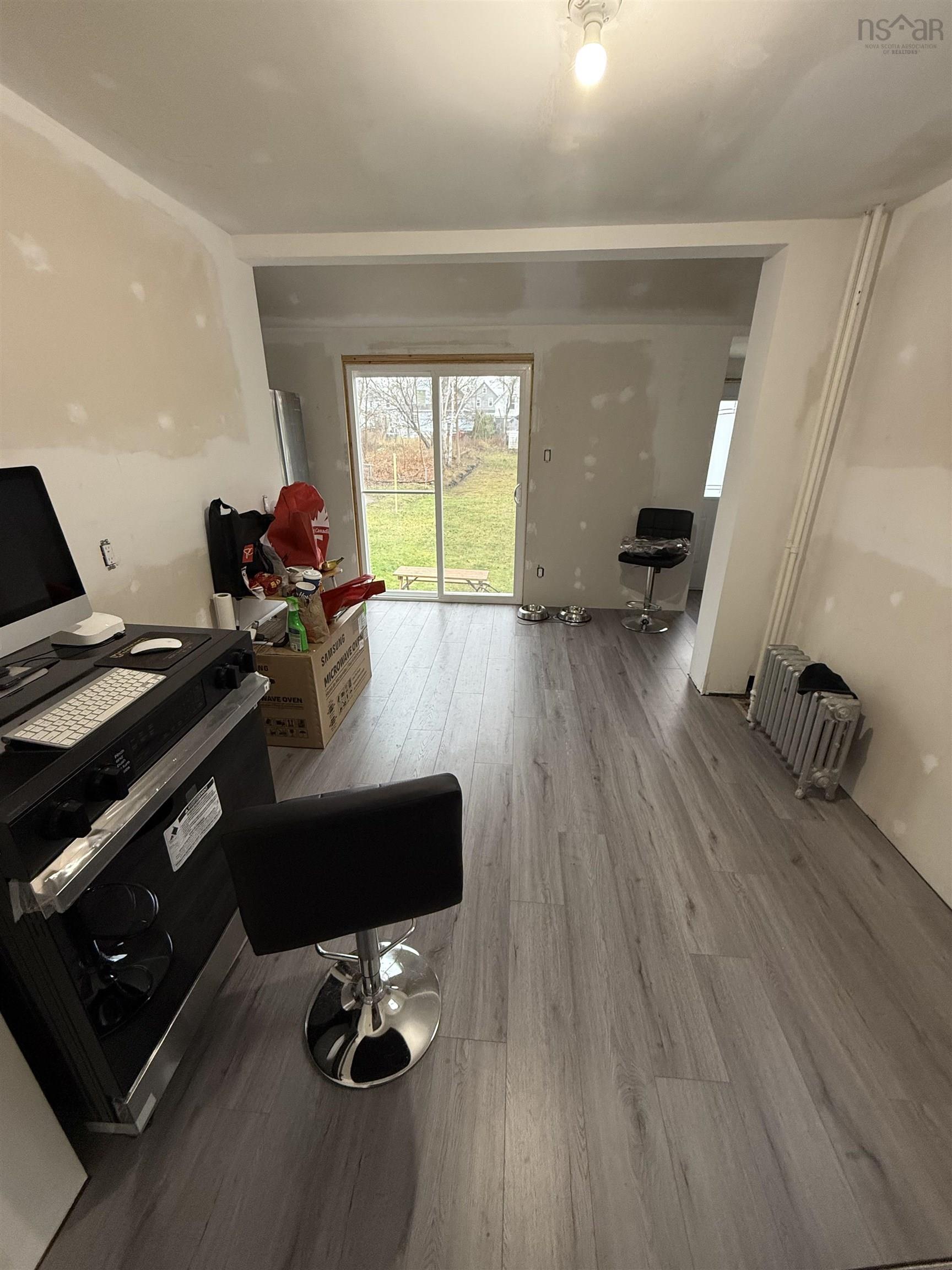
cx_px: 476
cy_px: 635
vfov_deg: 102.1
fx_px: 513
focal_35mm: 14
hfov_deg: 85.7
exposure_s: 1/120
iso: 250
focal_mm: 2.22
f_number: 2.2
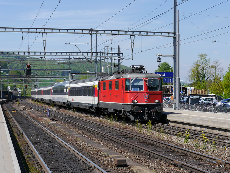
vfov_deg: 23.7
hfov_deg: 31.2
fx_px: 413
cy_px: 86
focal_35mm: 62
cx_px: 115
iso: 160
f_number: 9
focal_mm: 31
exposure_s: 1/320
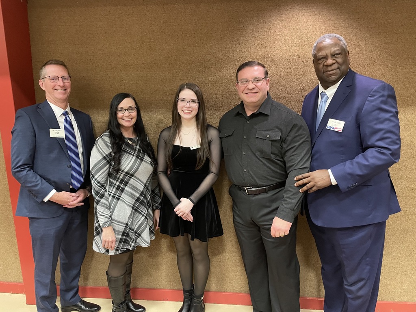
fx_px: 312
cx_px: 208
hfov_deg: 67.3
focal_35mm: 26
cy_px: 156
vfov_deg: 53.1
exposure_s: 1/40
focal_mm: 4.2
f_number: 1.6
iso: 500
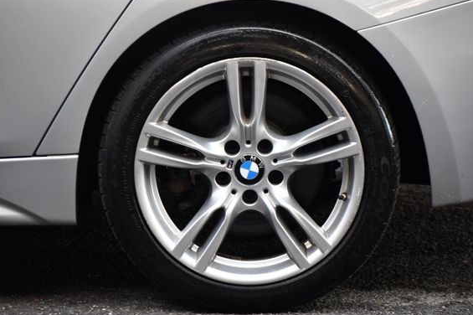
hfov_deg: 9.7
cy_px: 163
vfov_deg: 6.5
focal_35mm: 212
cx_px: 234
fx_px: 2784
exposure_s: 1/200
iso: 800
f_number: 4.8
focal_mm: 125
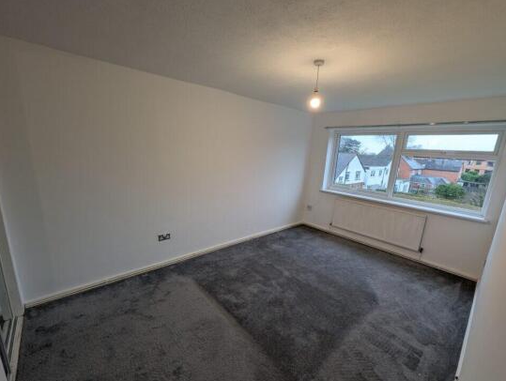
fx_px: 205
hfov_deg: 102.0
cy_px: 202
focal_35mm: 14
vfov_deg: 85.7
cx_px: 253
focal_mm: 1.95
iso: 61
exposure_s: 1/23.8
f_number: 2.2
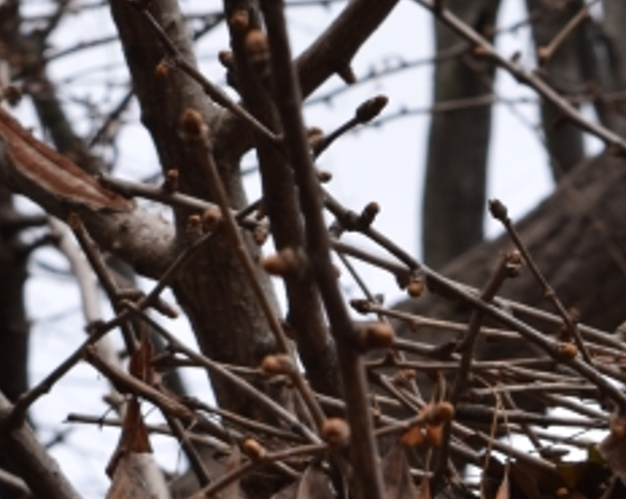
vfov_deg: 4.5
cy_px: 620
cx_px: 718
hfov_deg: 5.6
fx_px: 6330
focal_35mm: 342
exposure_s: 1/400
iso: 200
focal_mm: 55
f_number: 10
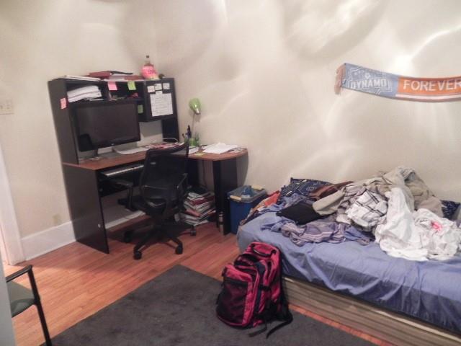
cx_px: 230
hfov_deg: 67.3
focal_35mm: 26
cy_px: 173
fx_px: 346
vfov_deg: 53.1
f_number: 2.8
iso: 400
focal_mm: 4.6
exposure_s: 1/4.2
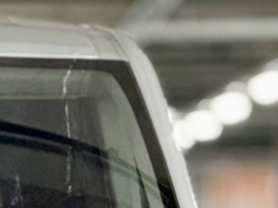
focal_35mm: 636
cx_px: -164
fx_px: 5109
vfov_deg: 2.3
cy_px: 421
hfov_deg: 3.1
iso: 500
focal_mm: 15.66
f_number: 2.8
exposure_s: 1/50
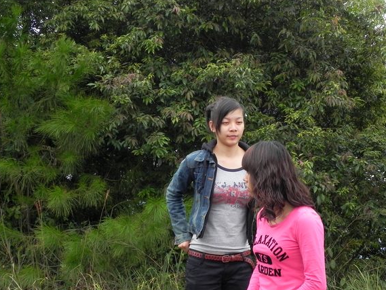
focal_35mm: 64
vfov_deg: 22.9
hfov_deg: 30.2
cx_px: 217
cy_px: 165
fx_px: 714
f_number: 5
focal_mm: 9.2
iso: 160
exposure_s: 1/198
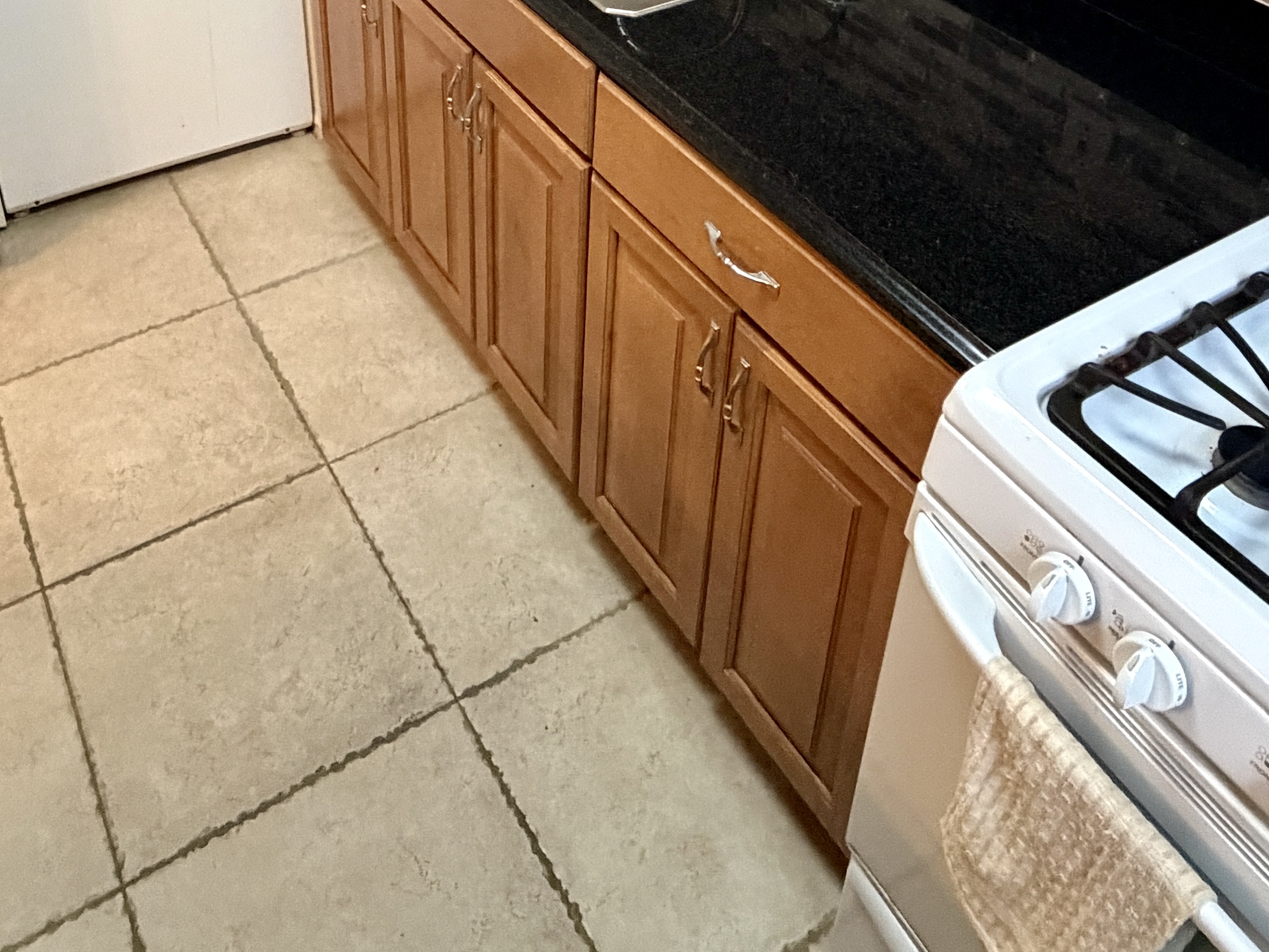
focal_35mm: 34
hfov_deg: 53.6
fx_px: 1246
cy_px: -51
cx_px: 515
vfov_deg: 36.5
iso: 500
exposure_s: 1/60
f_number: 2.2
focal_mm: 2.22
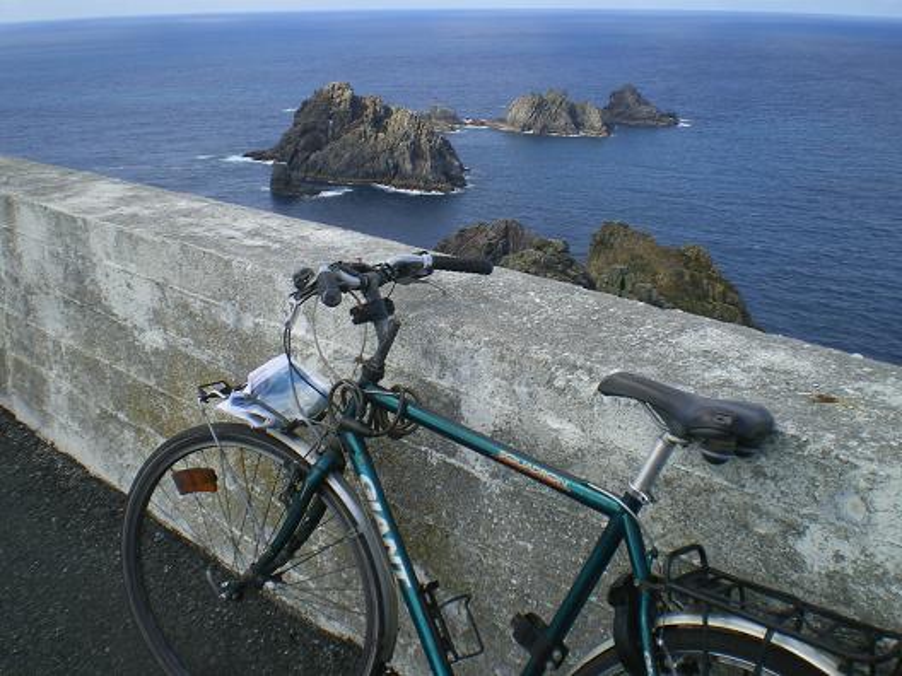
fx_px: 990
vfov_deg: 37.7
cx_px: 451
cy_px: 338
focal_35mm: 38
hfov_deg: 49.0
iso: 64
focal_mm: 6.3
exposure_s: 1/250
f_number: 4.6
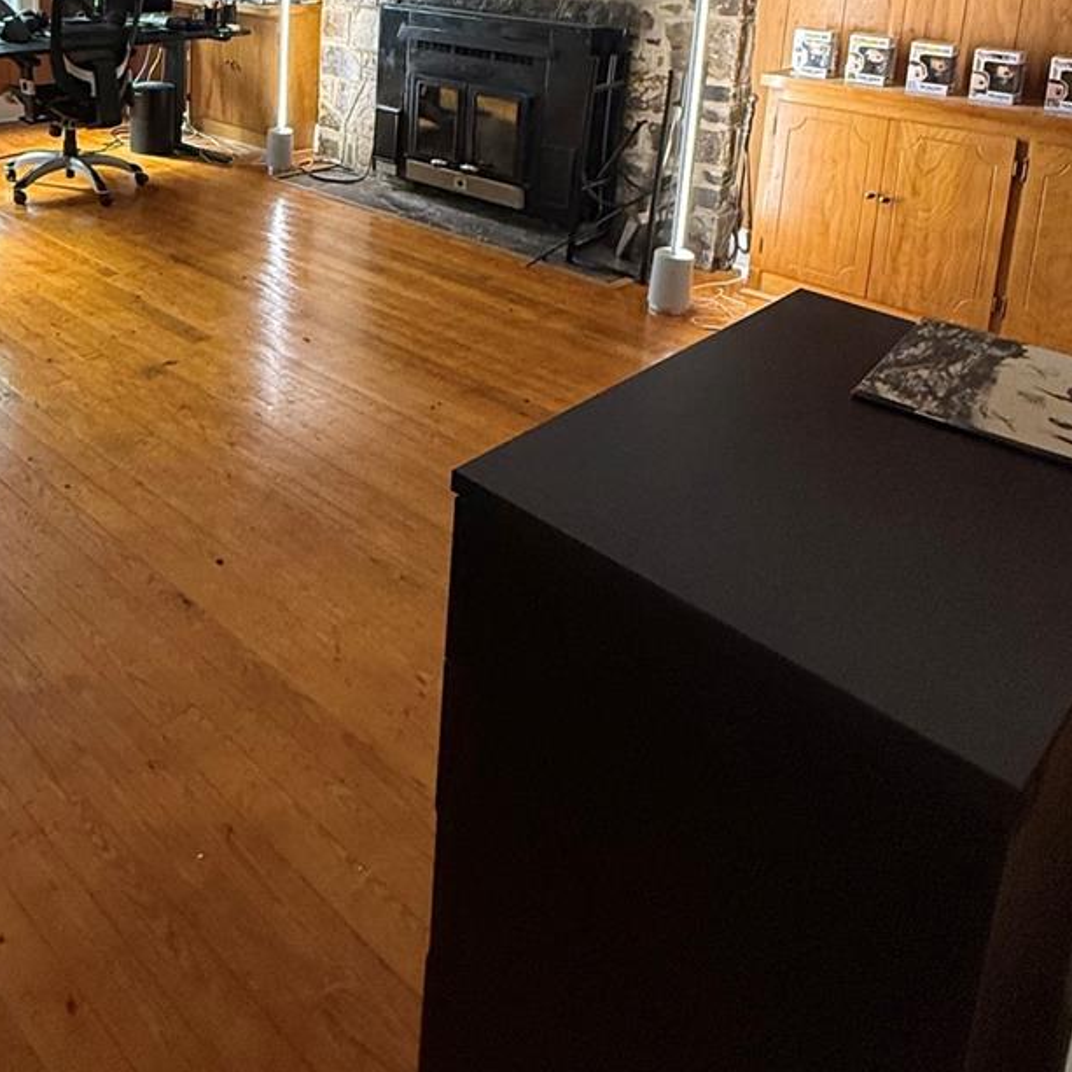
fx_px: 1086
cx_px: 233
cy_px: 79
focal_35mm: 31
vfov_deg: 46.6
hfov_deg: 49.8
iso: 400
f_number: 2.2
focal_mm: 2.22
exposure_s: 1/60
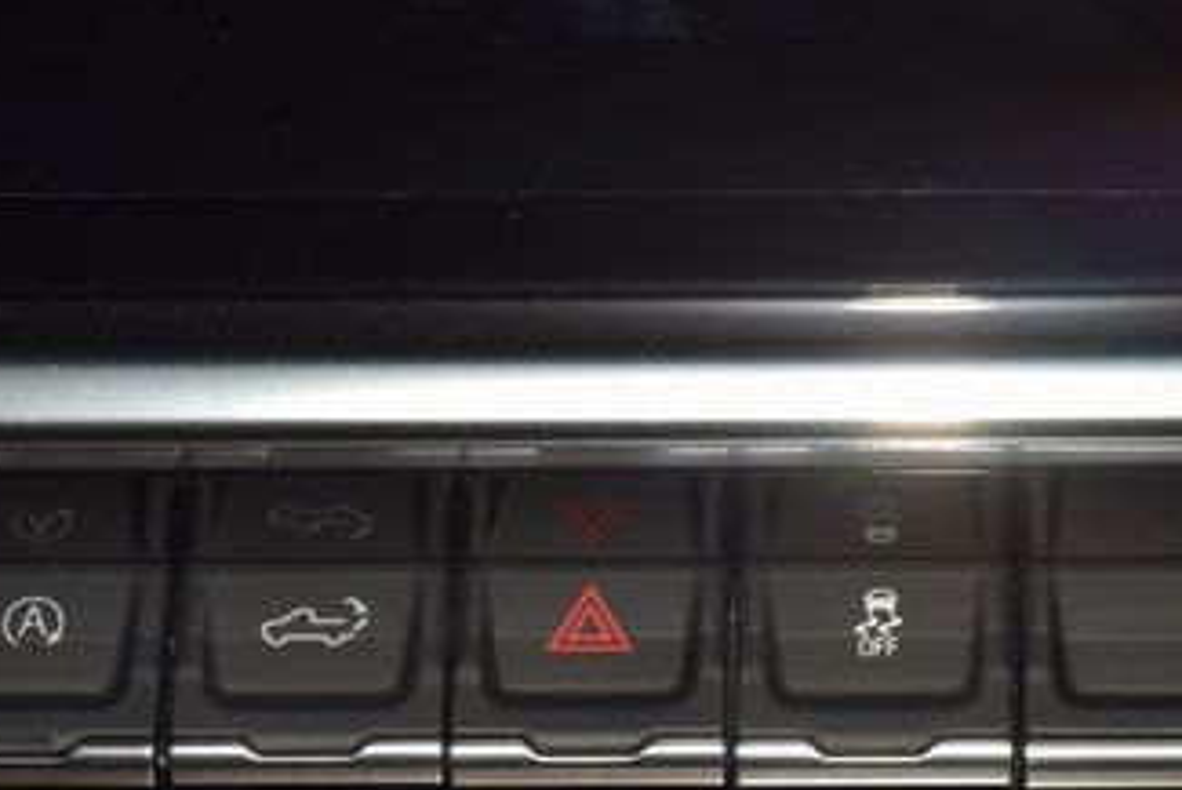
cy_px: 646
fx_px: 6799
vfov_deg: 6.6
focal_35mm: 207
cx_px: 582
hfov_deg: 9.9
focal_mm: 70
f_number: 8
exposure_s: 1/125
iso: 100
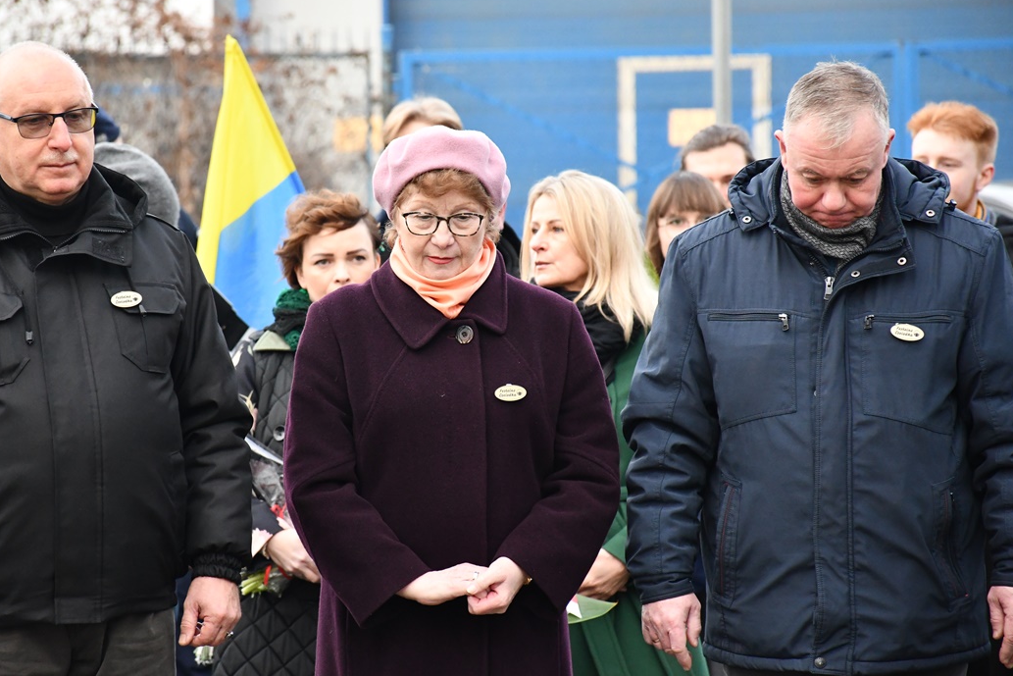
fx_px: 6866
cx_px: 438
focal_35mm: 244
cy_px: 315
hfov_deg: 8.4
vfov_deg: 5.6
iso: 2500
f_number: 5.6
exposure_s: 1/500
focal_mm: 140
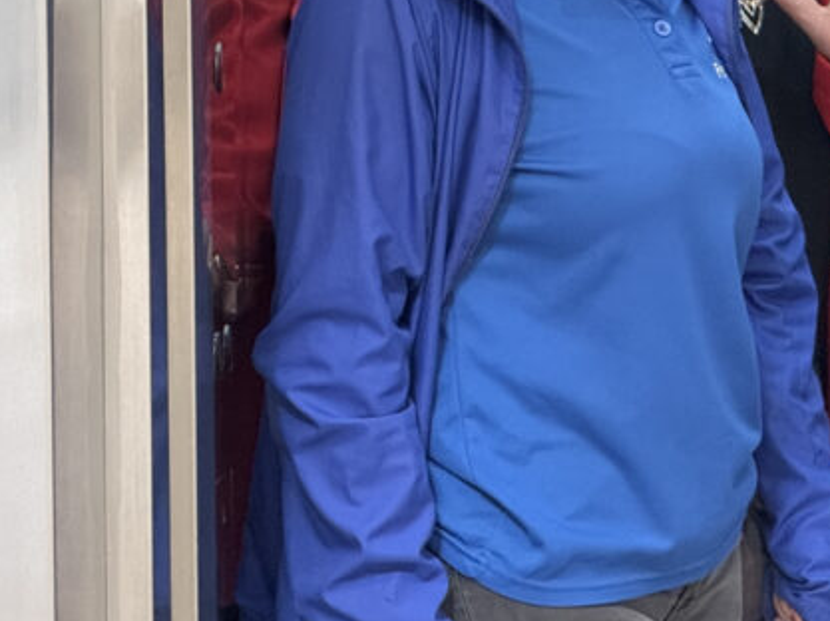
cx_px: 892
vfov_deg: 5.0
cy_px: -12
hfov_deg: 6.7
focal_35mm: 295
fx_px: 7067
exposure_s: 1/50
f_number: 2.8
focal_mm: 15.66
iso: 320
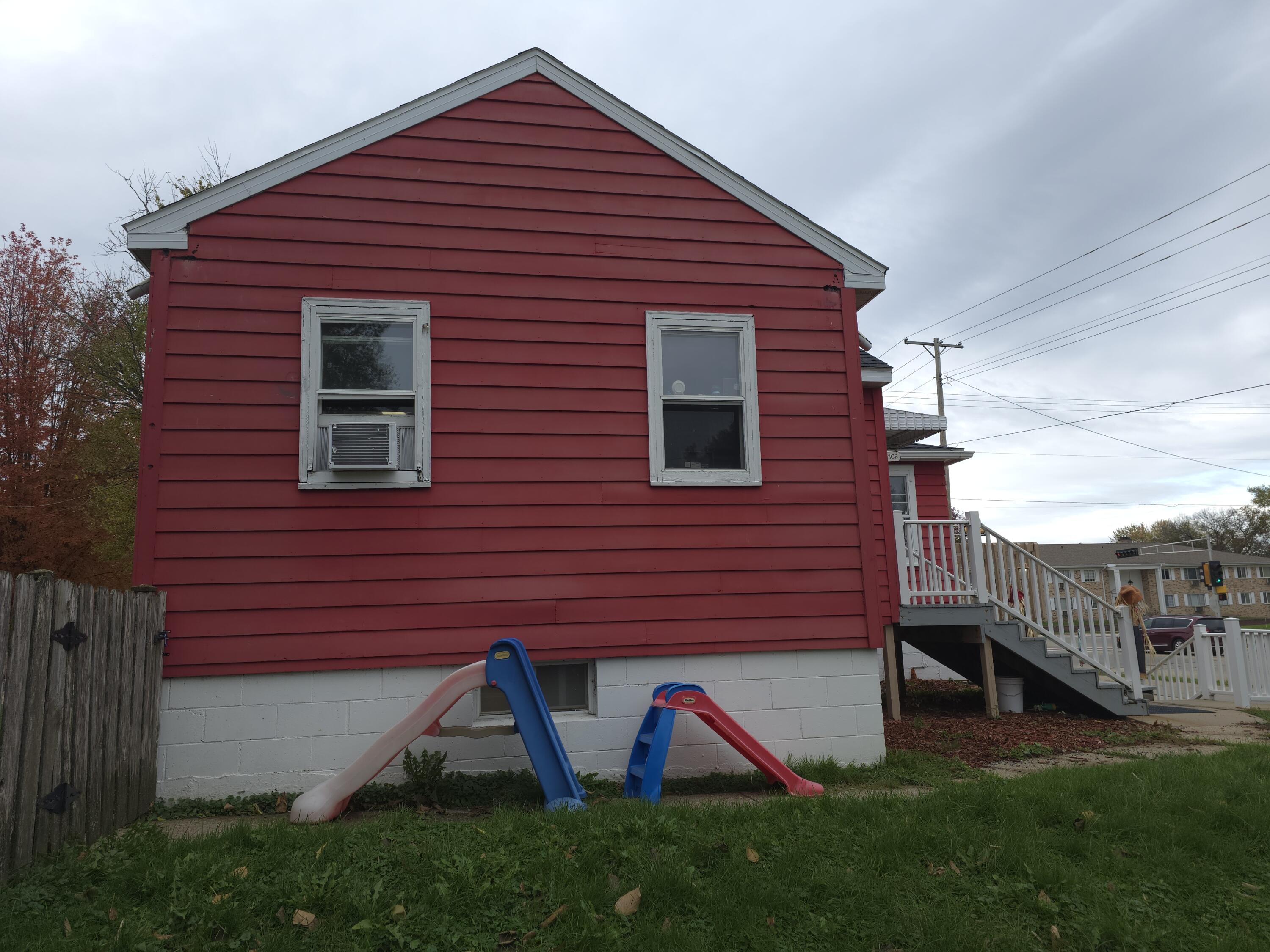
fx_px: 844
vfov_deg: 58.9
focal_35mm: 23
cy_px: 476
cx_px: 635
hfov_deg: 73.9
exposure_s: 1/138
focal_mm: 6.3
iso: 12
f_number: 1.7
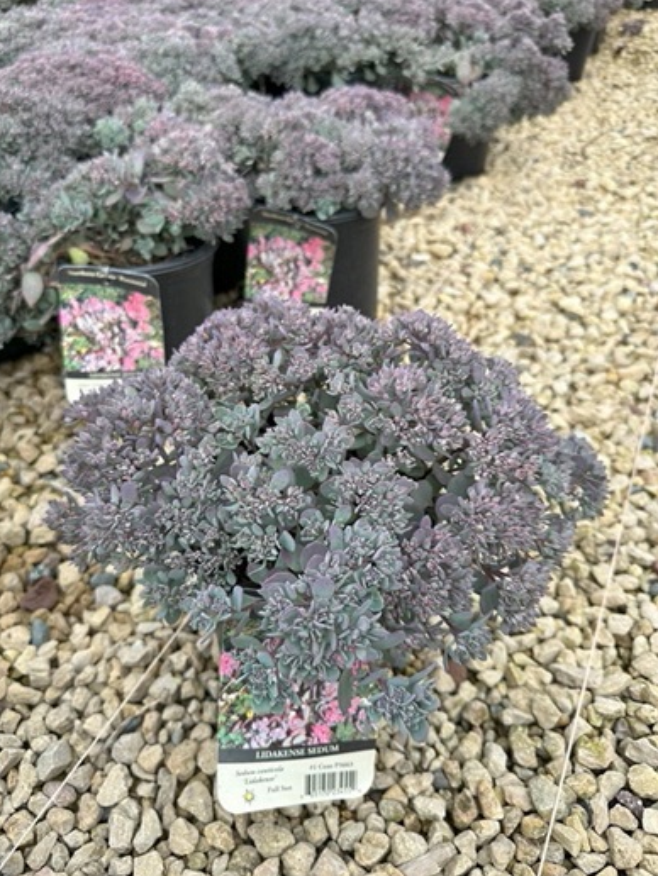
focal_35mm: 26
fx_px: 659
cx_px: 310
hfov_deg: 53.1
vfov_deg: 67.2
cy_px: 413
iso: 80
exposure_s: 1/1019
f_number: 1.78
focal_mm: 6.86
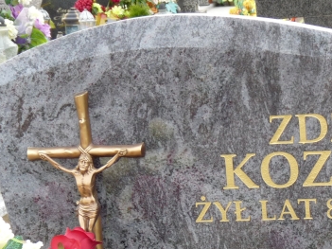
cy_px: 258
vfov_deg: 11.3
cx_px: 323
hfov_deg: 14.9
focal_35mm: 130
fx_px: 1246
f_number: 4
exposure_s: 1/125
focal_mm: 10.1
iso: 100
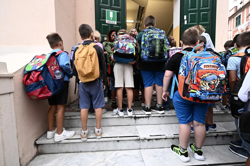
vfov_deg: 70.4
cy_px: 83
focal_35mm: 17
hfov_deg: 93.3
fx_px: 118
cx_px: 125
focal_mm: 17
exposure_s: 1/1000
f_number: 5
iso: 4500
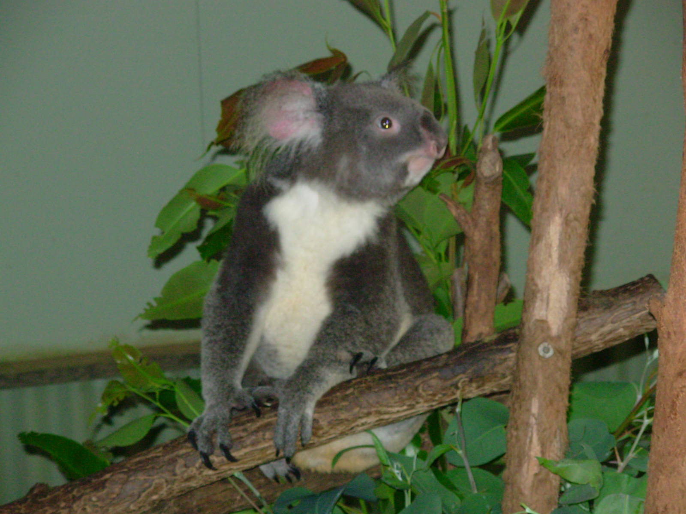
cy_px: 257
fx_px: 2814
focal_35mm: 142
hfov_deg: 13.9
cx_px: 343
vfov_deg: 10.4
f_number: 4.5
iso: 200
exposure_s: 1/373
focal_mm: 23.5
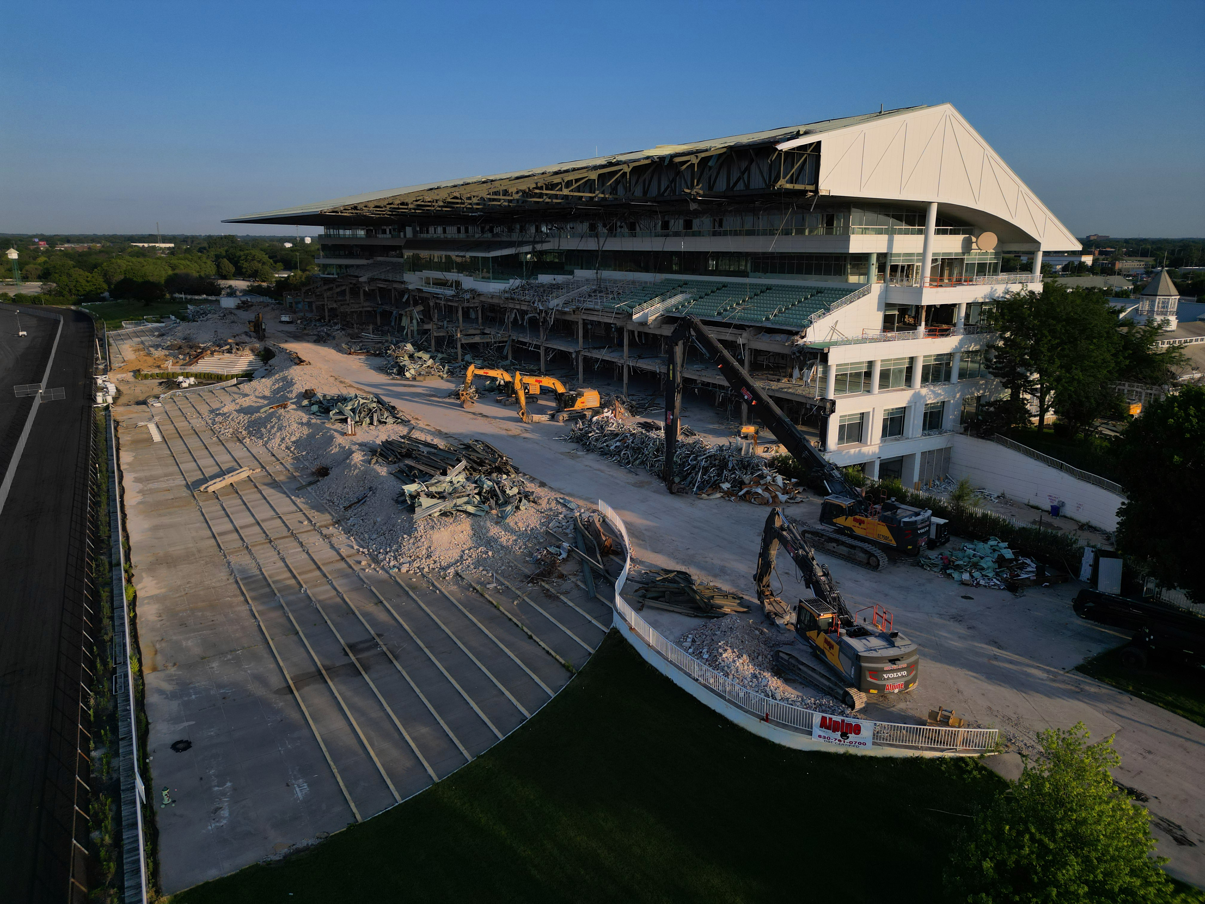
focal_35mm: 24
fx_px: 835
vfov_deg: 56.8
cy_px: 452
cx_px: 602
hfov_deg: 71.6
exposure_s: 1/3200
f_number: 1.7
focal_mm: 6.72
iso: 100
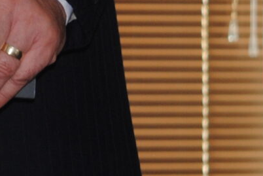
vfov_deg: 2.6
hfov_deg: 3.9
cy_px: -362
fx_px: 3841
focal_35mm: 525
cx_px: -253
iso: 200
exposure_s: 1/60
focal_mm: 55
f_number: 5.6
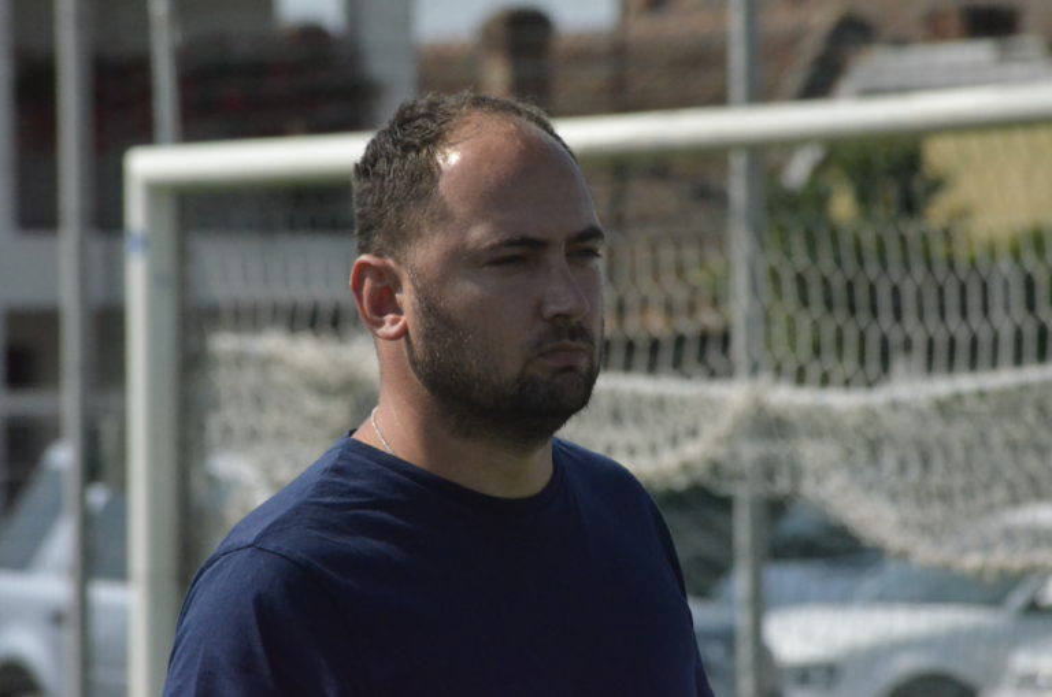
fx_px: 13125
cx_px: 526
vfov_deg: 3.0
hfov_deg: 4.6
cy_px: 348
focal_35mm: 450
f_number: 16
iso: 5000
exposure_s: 1/4000
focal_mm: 300
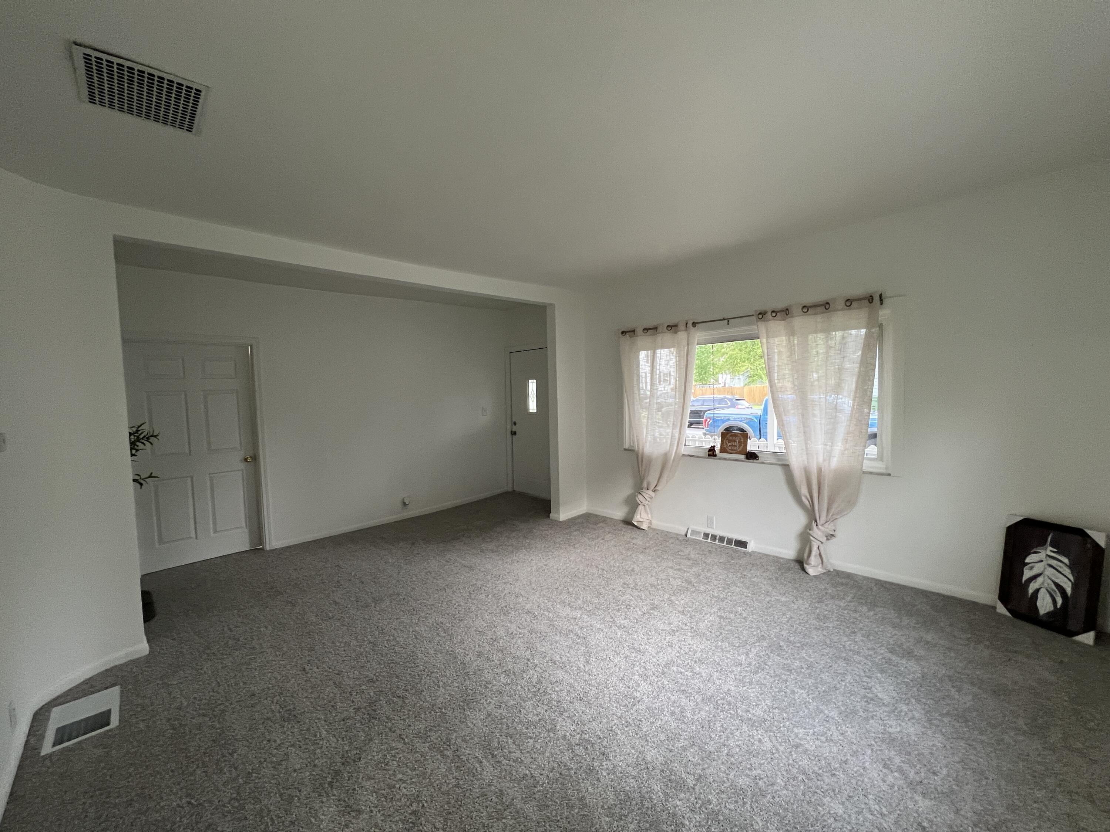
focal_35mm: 13
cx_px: 555
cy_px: 416
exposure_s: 1/60
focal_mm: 1.57
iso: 250
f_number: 1.8
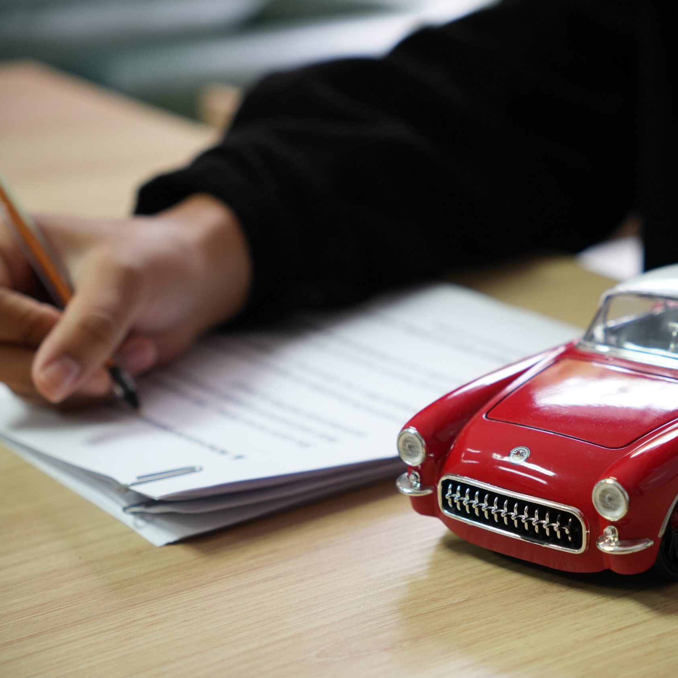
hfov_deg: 23.3
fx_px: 1630
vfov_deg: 23.5
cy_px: 339
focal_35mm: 74
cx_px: 481
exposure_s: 1/100
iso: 640
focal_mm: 38.3
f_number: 3.5
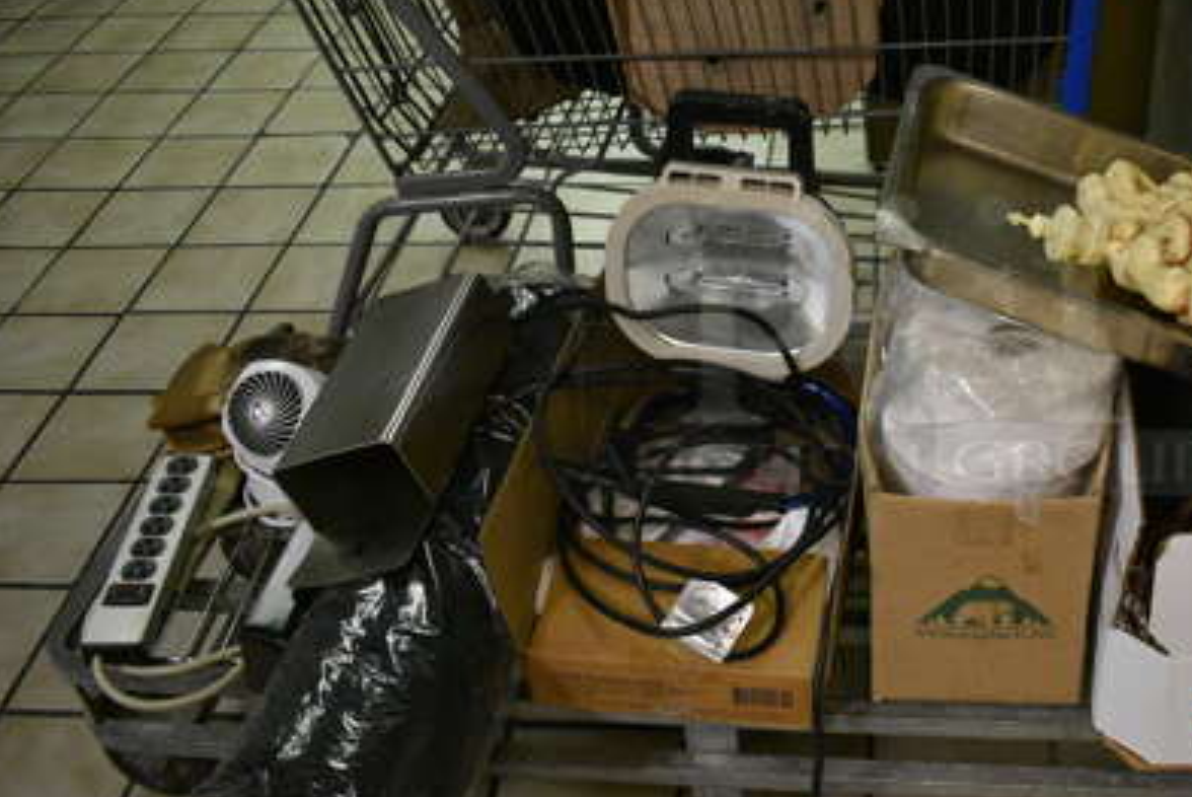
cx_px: 900
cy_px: 335
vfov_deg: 31.9
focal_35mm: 42
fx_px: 1392
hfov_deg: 44.7
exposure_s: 1/125
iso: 4000
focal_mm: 18
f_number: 3.5
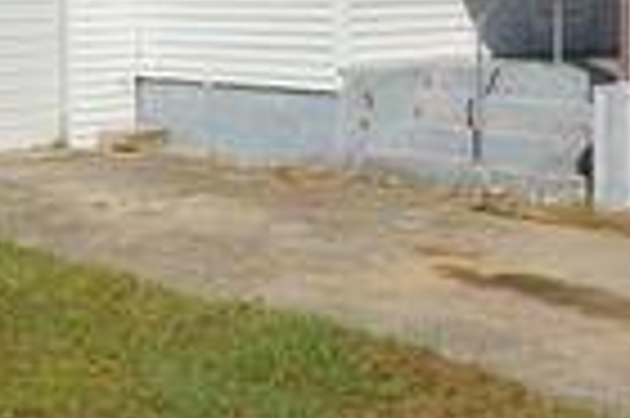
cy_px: -61
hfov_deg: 26.8
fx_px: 1323
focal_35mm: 76
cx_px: 284
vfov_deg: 17.3
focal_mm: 15
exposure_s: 1/250
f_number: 13
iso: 100
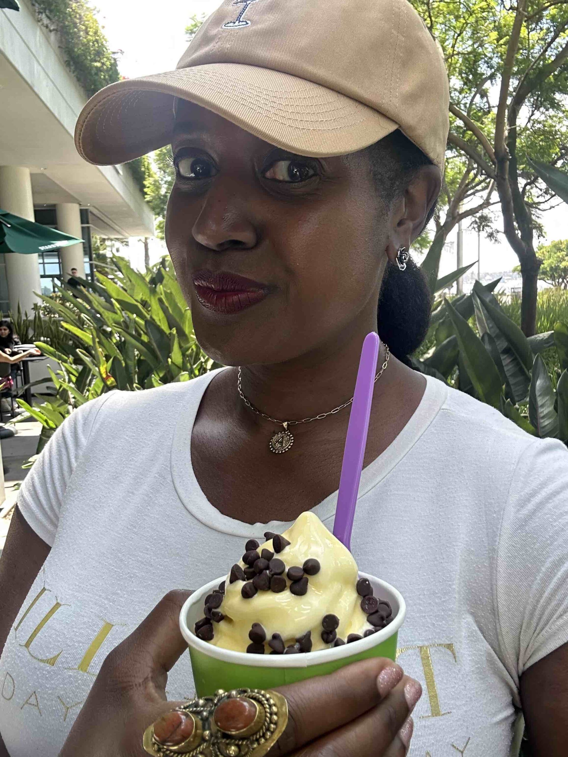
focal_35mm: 30
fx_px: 656
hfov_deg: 46.8
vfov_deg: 60.0
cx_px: 284
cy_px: 378
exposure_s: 1/121
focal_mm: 2.69
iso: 40
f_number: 1.9
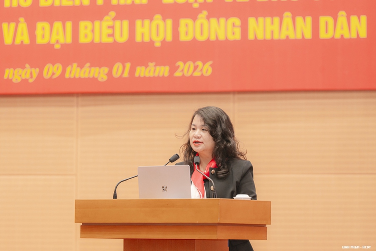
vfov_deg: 7.3
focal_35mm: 188
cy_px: 126
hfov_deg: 10.9
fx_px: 1963
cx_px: 188
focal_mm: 188
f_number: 4
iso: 1600
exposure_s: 1/160
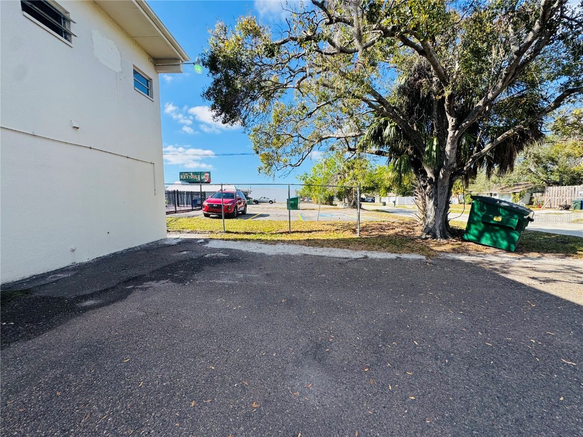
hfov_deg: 102.1
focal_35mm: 14
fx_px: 236
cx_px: 292
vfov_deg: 85.7
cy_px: 218
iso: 50
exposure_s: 1/1236
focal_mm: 2.22
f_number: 2.2
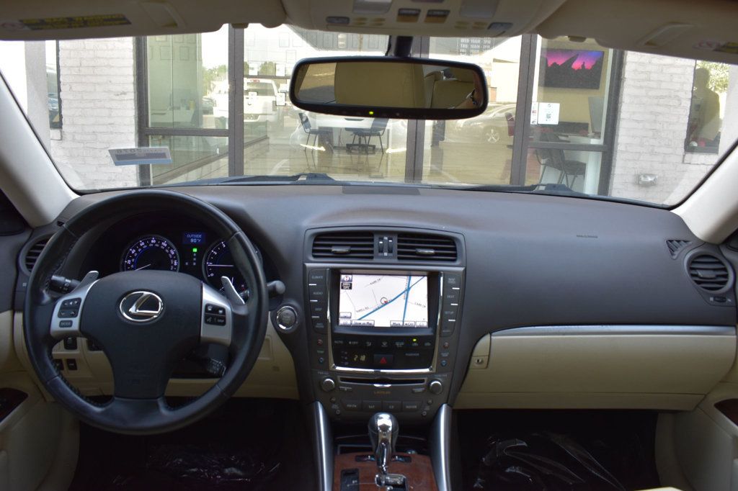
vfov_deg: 43.6
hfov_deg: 61.9
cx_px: 369
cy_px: 246
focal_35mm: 30
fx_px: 615
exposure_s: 1/40
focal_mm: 20
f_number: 7.1
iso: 400
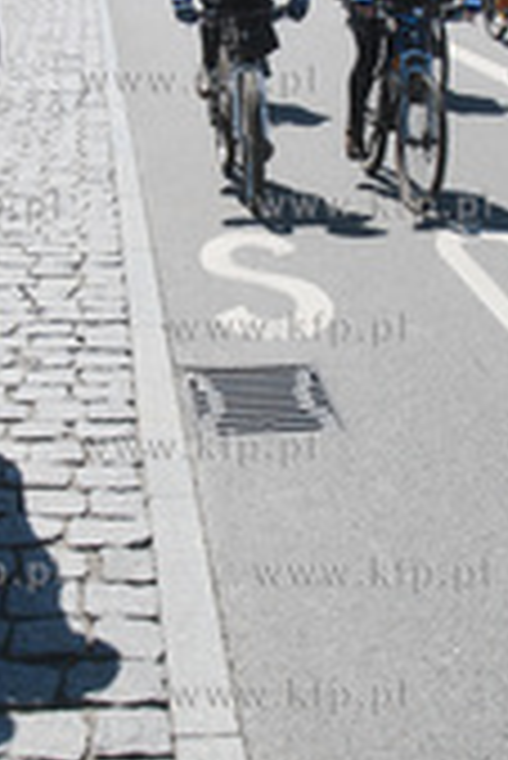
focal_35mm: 71
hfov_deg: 19.2
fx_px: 1500
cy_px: 198
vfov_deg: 28.1
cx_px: 234
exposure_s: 1/640
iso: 250
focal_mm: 20
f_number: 7.1
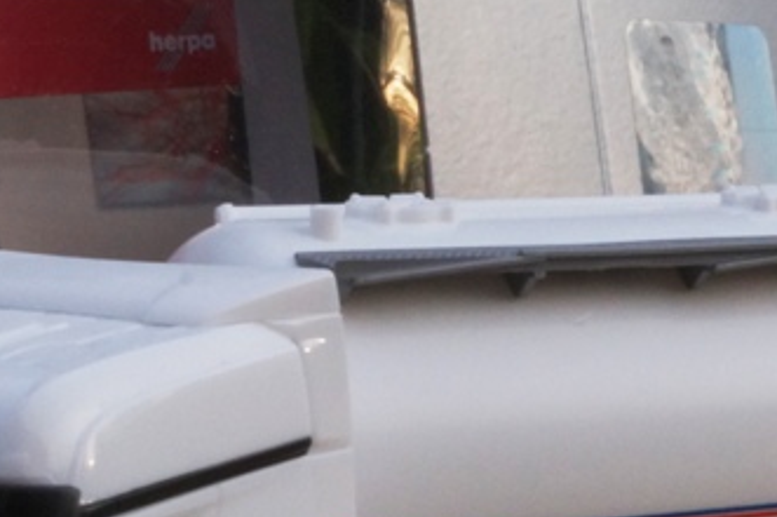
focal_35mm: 136
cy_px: 620
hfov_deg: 15.0
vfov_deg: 9.9
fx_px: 2932
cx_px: 631
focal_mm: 26
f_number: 25
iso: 640
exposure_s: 1/60
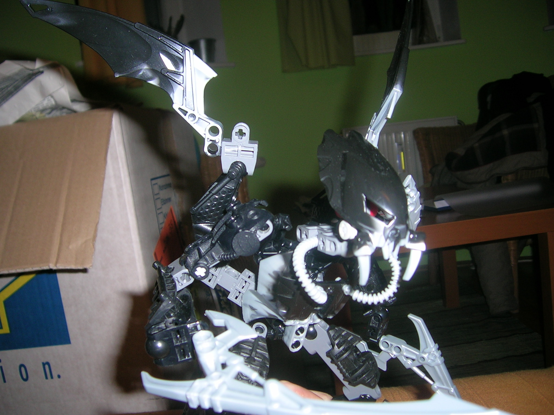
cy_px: 208
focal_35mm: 35
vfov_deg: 40.7
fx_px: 560
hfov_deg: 52.6
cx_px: 277
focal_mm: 5.4
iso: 50
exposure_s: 1/60.1
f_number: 2.8
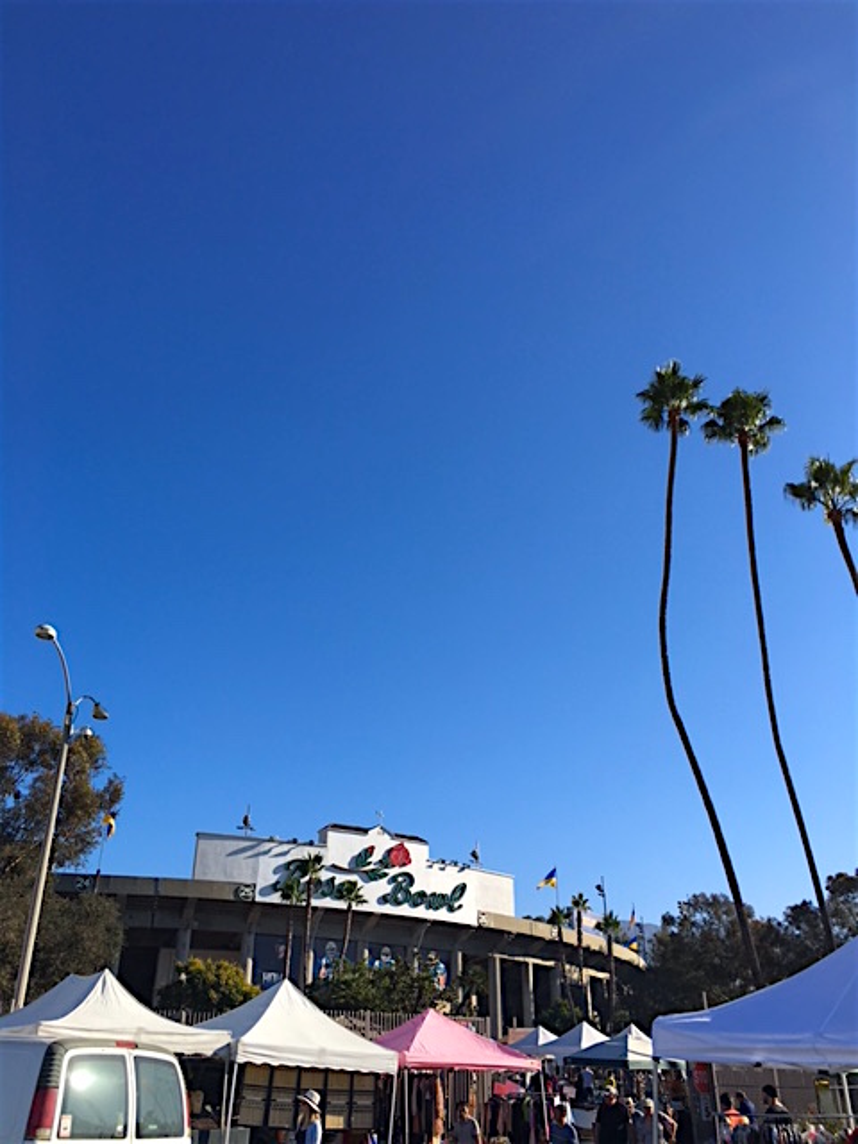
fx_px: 958
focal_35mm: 29
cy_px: 572
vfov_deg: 61.7
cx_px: 429
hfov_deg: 48.2
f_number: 2.2
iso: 25
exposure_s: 1/1350
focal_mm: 4.15
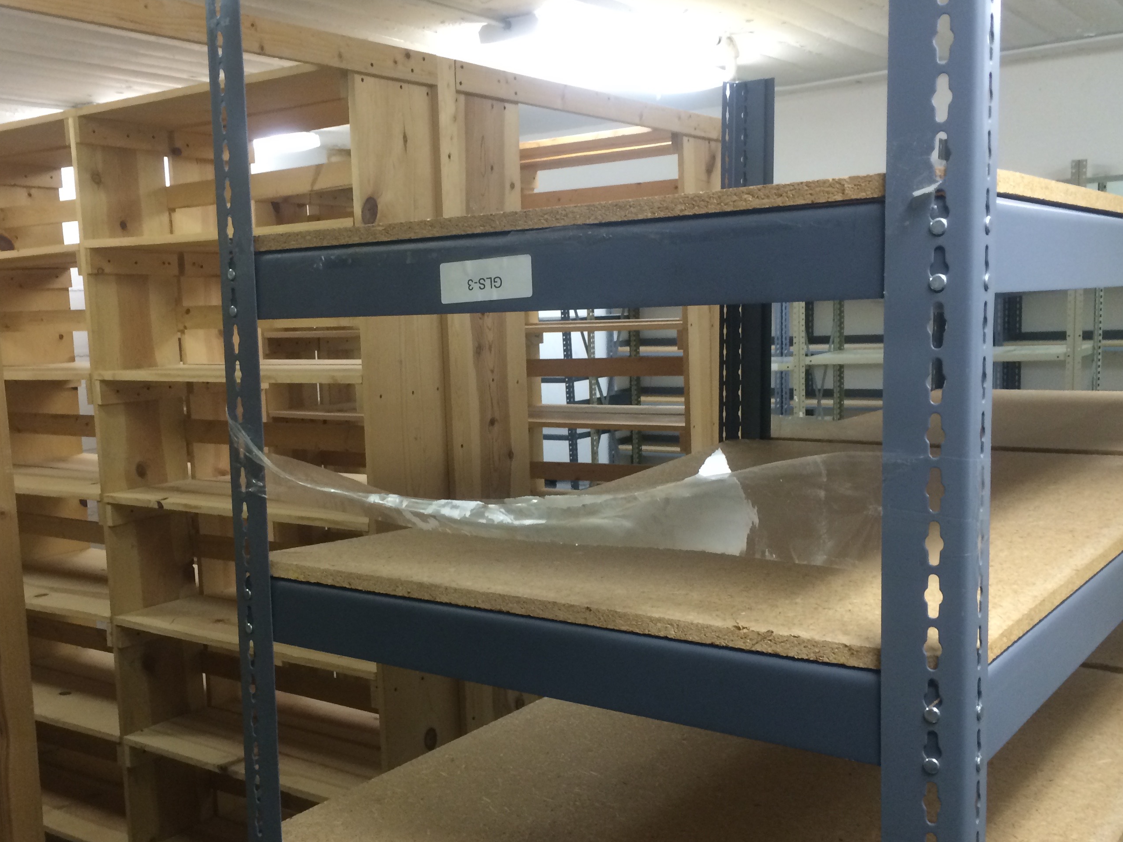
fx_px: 1200
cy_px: 477
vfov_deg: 38.6
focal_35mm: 37
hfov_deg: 49.9
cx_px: 458
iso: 160
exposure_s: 1/30
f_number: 2.2
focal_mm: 4.15
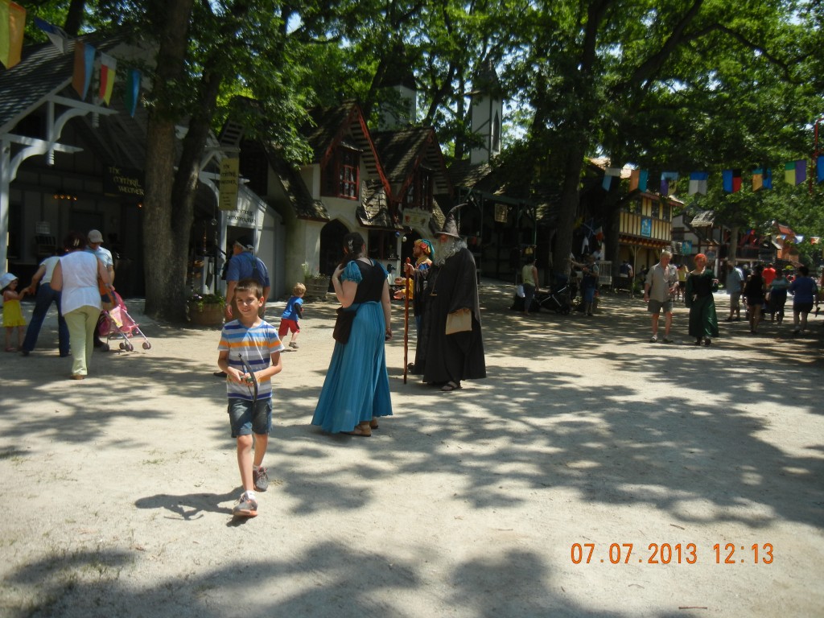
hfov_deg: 60.0
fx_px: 714
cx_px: 412
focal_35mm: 30
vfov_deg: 46.8
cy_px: 309
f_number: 7
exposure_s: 1/280
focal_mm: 5.4
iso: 160
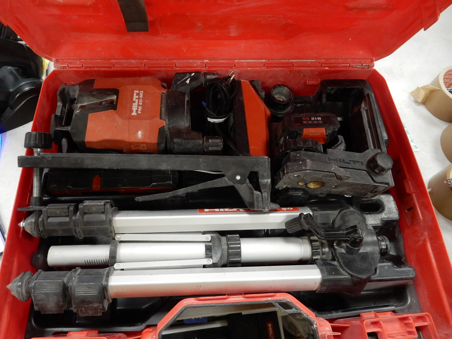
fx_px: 326
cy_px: 170
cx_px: 226
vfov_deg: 54.9
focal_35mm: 25
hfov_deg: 69.4
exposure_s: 1/30
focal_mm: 4.5
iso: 360
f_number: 3.7
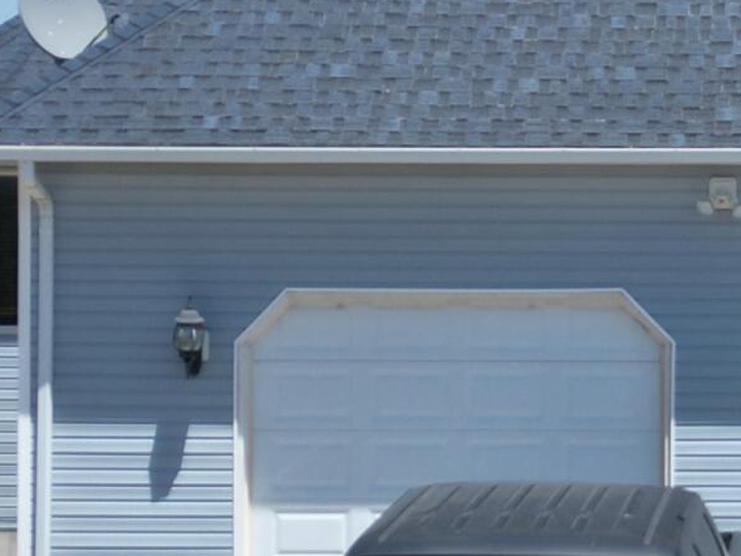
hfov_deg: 15.9
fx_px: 2613
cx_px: 725
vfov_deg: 12.2
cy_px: 221
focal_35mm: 122
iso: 120
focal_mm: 6.72
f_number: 1.7
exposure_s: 1/4000
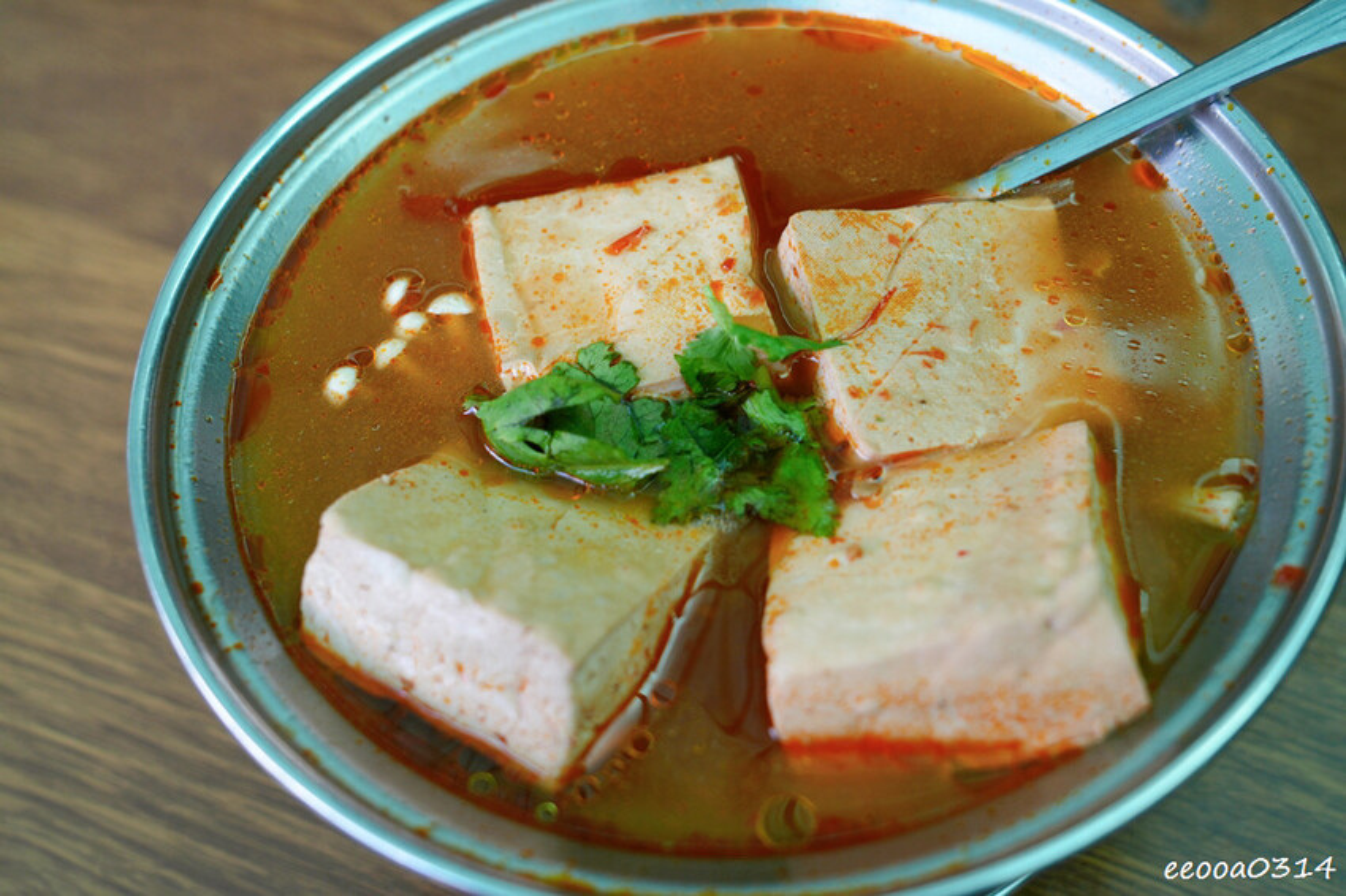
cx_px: 673
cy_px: 448
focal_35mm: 40
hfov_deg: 48.5
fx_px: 1495
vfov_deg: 33.4
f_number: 5.6
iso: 320
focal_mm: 40
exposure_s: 1/80
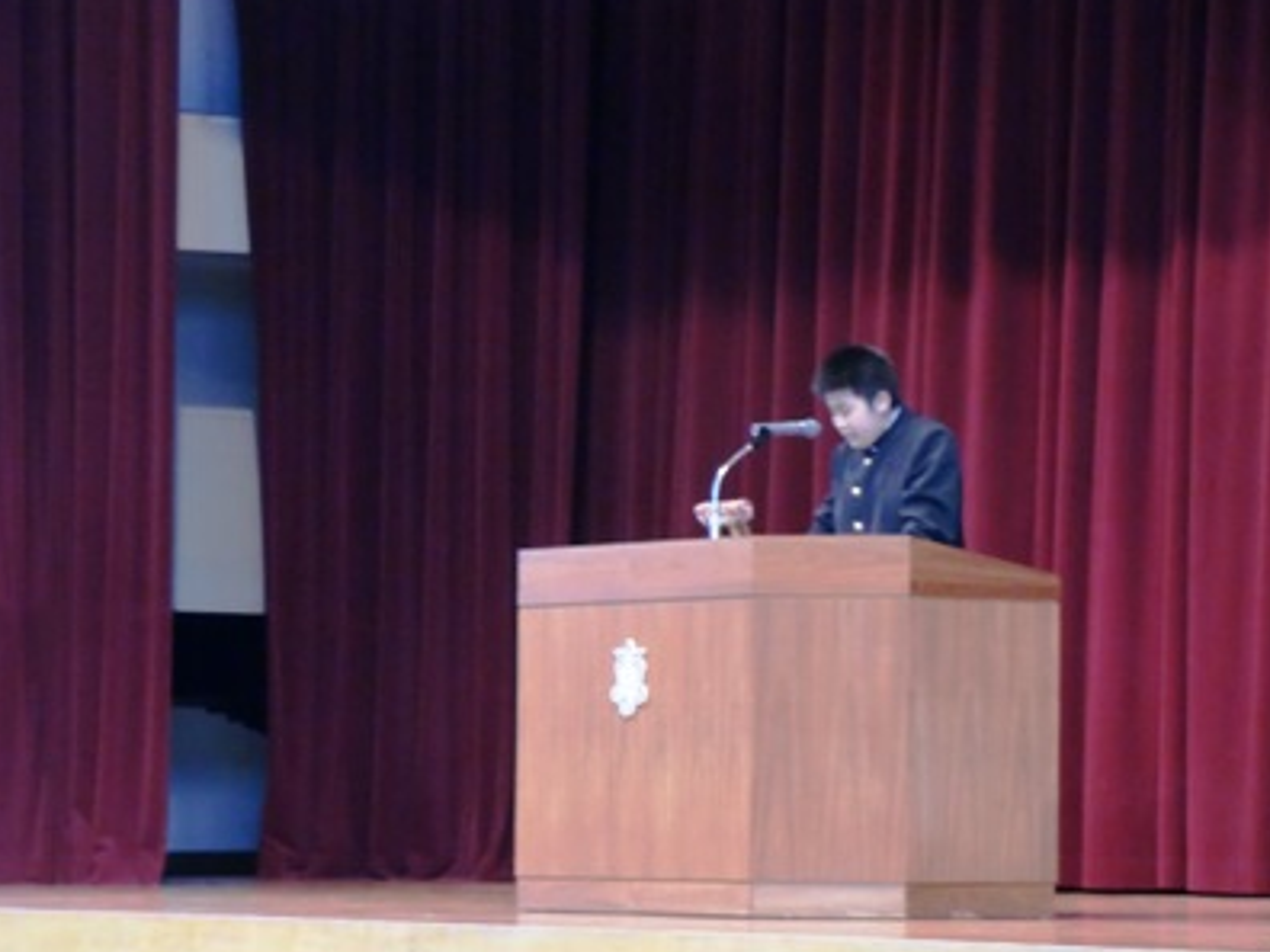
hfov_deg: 12.0
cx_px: 693
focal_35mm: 164
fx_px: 6017
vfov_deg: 9.1
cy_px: 522
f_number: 4.6
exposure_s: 1/6
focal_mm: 25.9
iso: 400
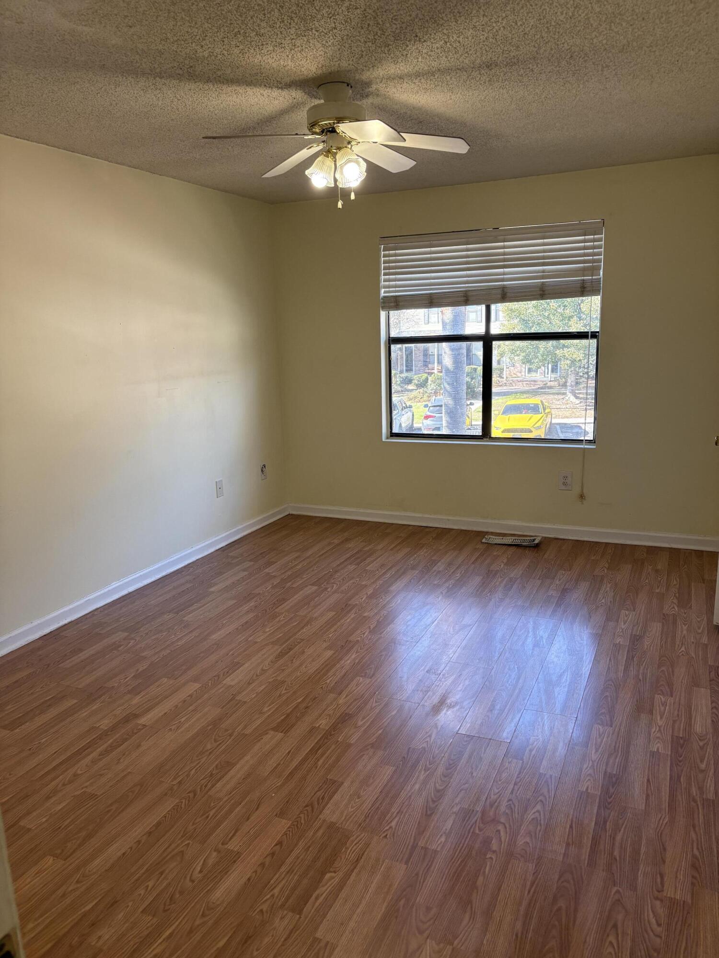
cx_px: 360
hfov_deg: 53.1
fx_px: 720
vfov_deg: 67.3
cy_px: 479
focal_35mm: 26
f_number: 1.6
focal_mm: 5.96
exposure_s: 1/182
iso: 125
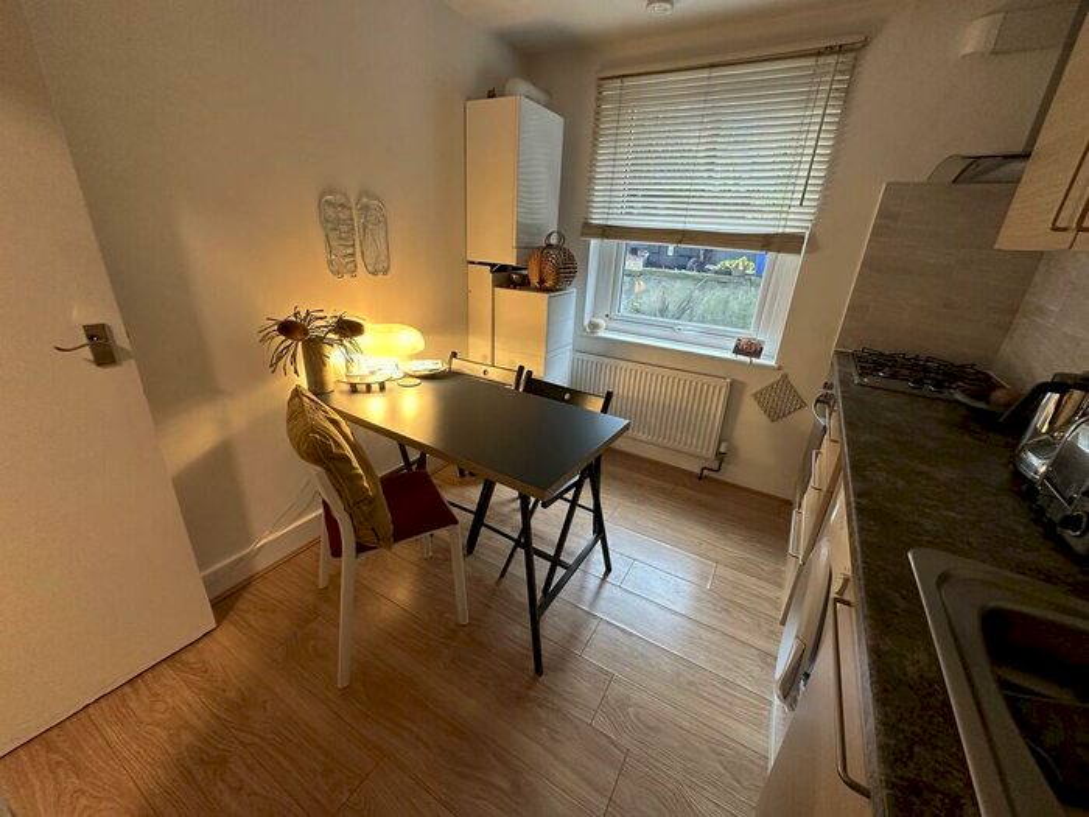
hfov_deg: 102.1
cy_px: 408
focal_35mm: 14
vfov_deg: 85.7
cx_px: 544
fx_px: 440
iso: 250
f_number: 2.2
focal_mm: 2.22
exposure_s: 1/100
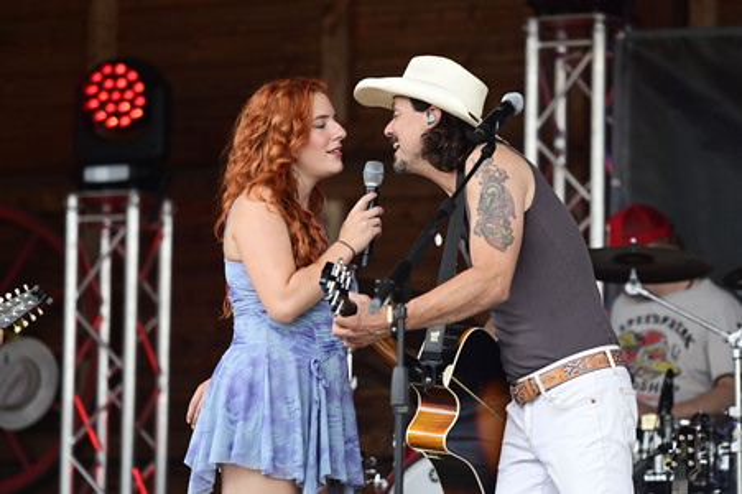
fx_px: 3707
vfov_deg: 7.6
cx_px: 371
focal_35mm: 180
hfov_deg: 11.4
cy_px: 247
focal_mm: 180
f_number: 3.2
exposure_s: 1/320
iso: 400
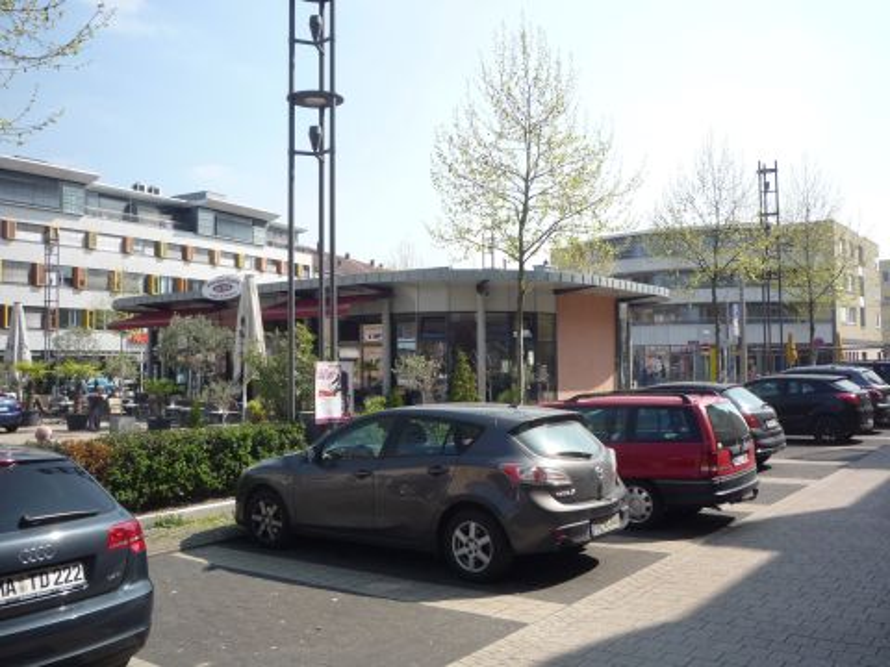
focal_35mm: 32
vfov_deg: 44.2
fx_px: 823
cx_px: 445
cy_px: 334
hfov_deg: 56.8
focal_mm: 5.2
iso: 100
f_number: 4
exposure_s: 1/400
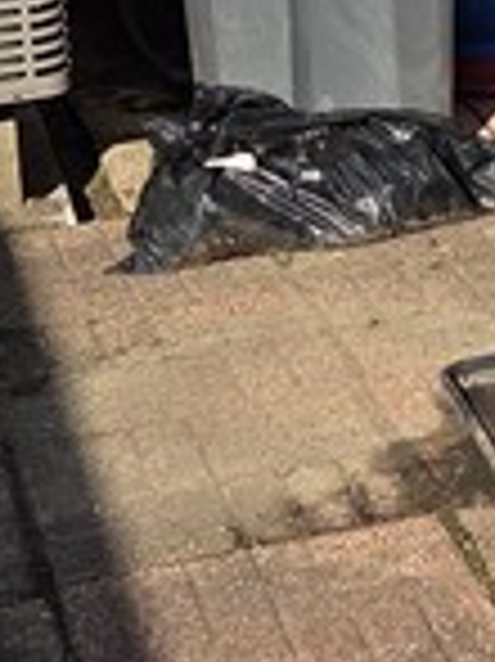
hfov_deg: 9.0
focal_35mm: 160
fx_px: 3055
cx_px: 796
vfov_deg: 11.8
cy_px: -347
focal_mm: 5.4
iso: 80
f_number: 1.8
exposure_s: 1/4885
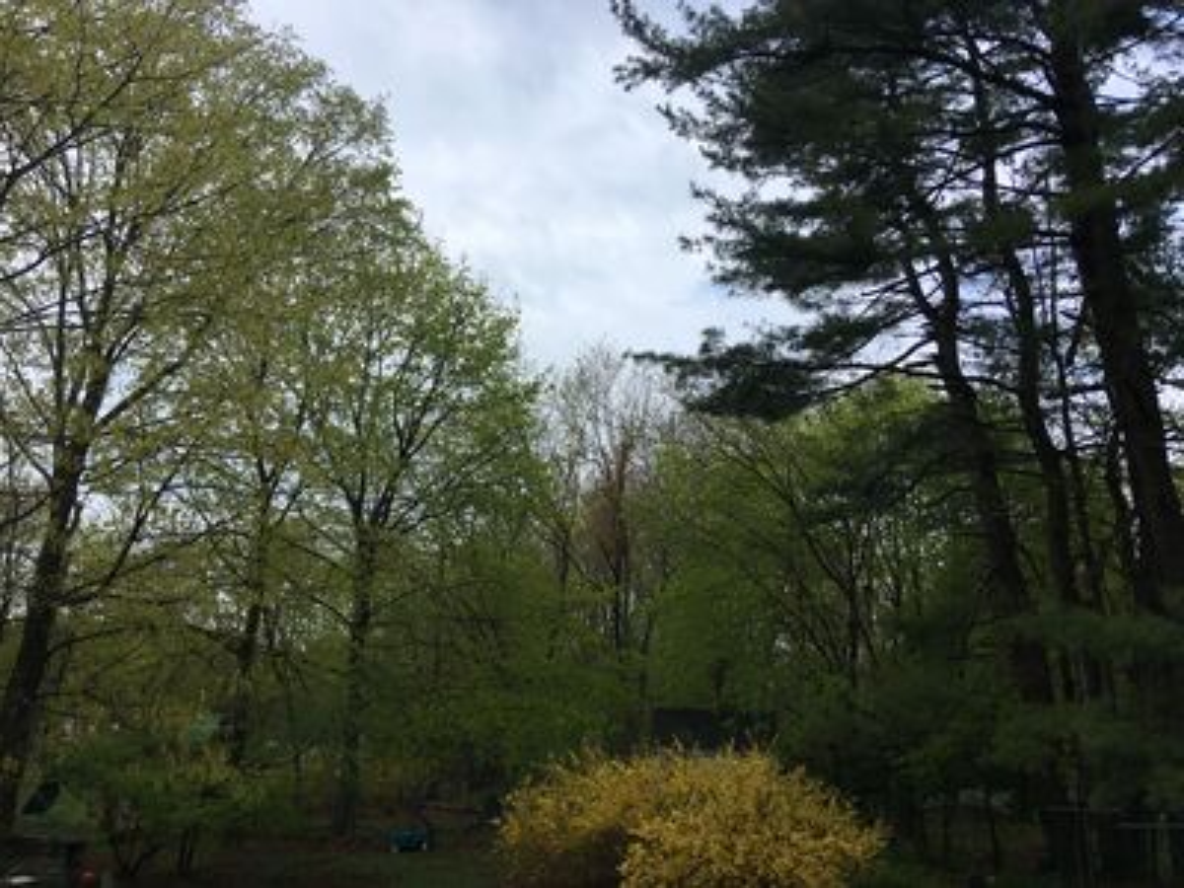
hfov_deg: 61.7
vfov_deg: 48.2
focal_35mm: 29
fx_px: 992
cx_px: 592
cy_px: 444
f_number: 2.2
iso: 25
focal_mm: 4.15
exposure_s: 1/1083
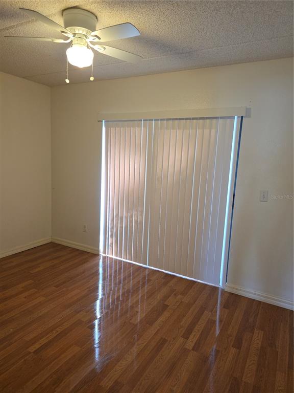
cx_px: 147
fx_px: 260
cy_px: 196
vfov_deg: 73.9
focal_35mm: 23
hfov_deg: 58.9
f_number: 1.7
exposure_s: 1/180
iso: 200
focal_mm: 6.3
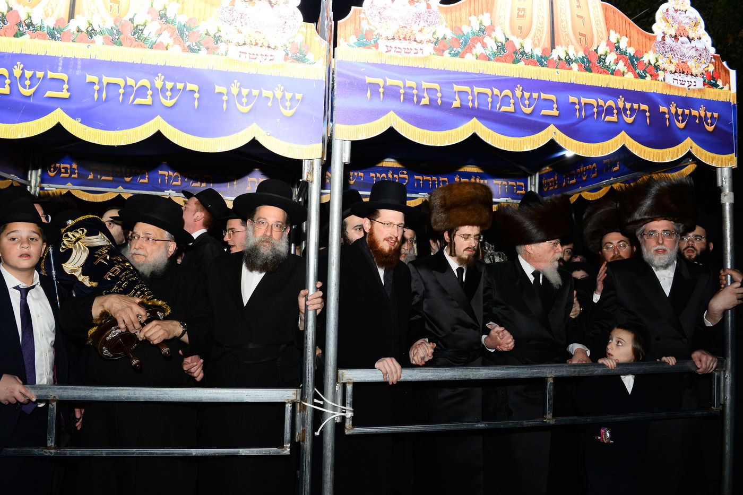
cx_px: 372
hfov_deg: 73.8
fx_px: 495
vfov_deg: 53.1
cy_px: 248
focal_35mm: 24
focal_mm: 24
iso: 1600
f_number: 6.3
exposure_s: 1/125
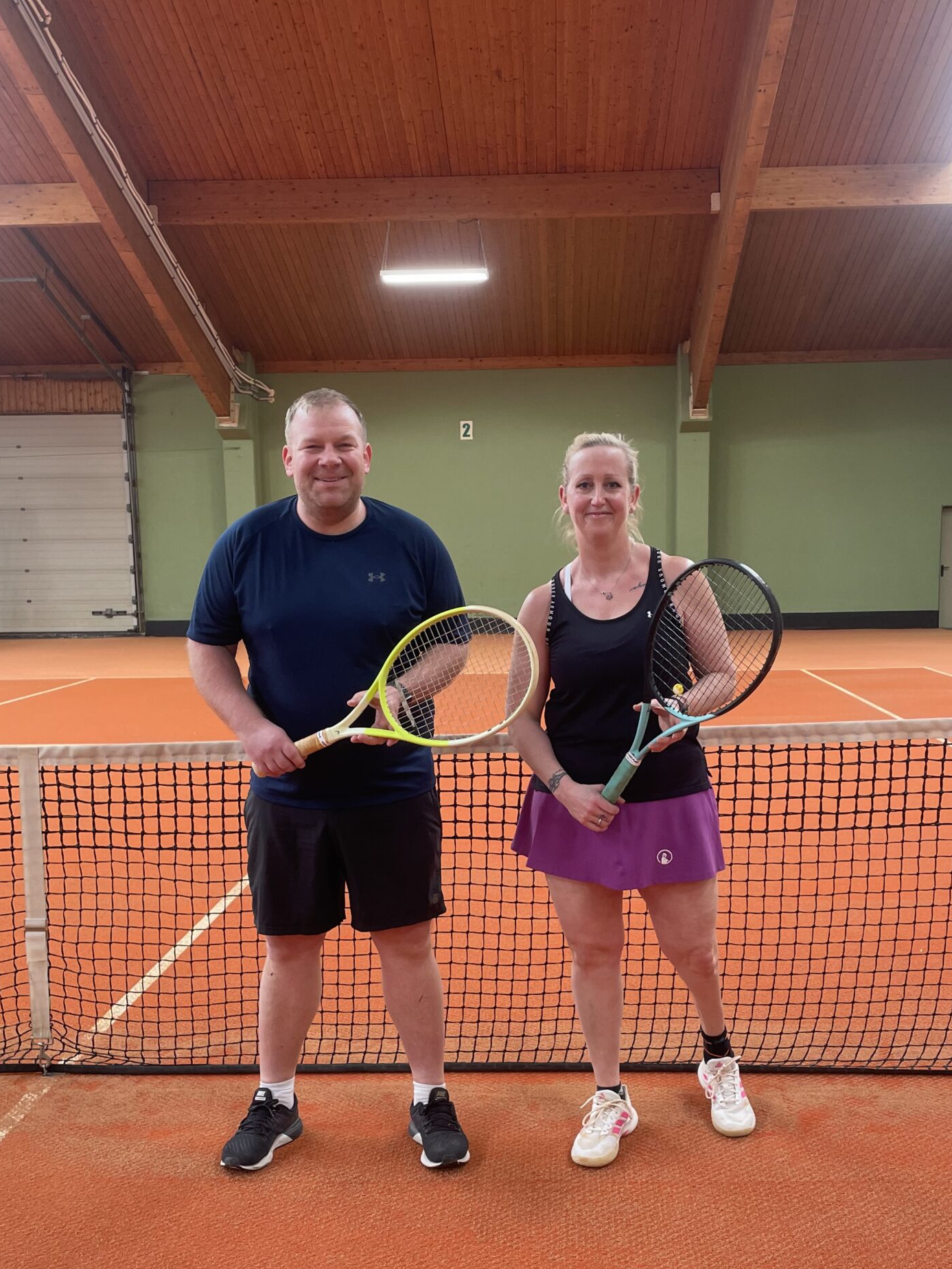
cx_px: 513
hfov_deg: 39.6
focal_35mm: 36
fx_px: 1320
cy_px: 723
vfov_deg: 51.2
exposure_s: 1/121
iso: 100
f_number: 1.6
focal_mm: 4.2
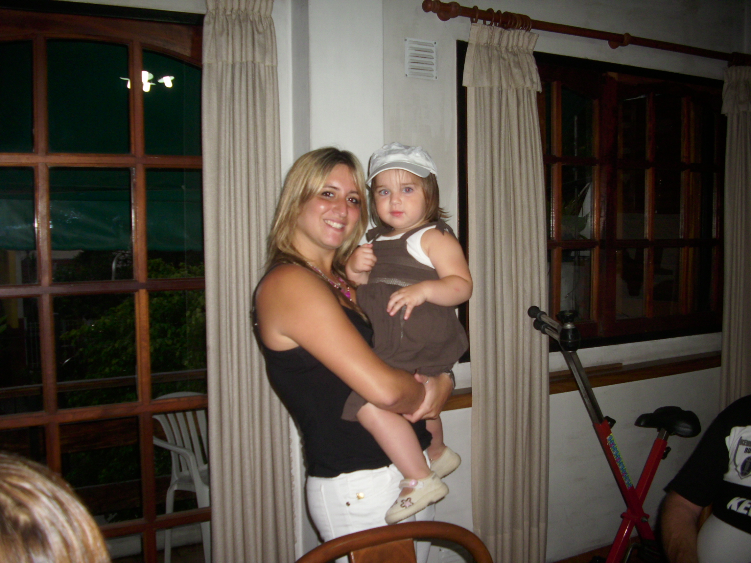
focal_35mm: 31
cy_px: 282
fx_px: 673
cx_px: 376
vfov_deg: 45.4
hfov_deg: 58.4
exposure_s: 1/30
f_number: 2.8
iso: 100
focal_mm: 6.2
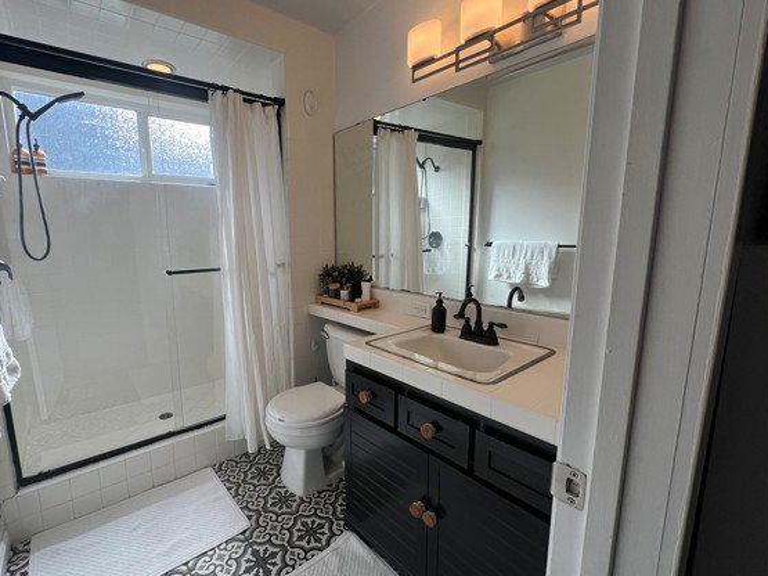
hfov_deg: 97.6
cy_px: 288
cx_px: 331
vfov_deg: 81.7
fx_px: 333
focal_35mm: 15
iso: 32
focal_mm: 1.57
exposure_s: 1/264
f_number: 1.8
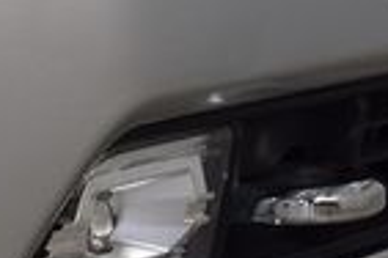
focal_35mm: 150
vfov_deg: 9.1
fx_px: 1617
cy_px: 136
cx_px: 96
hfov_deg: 13.6
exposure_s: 1/60
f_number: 4
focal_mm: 22
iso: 400
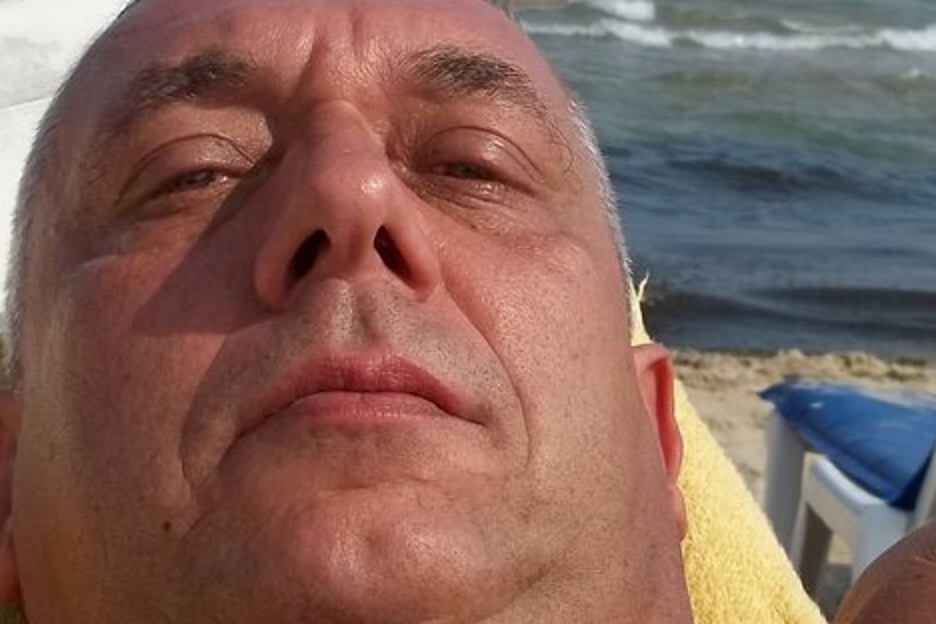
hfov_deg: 21.2
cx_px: 468
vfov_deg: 14.2
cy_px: 216
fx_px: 2496
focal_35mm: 96
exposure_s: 1/320
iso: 64
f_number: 8
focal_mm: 6.5
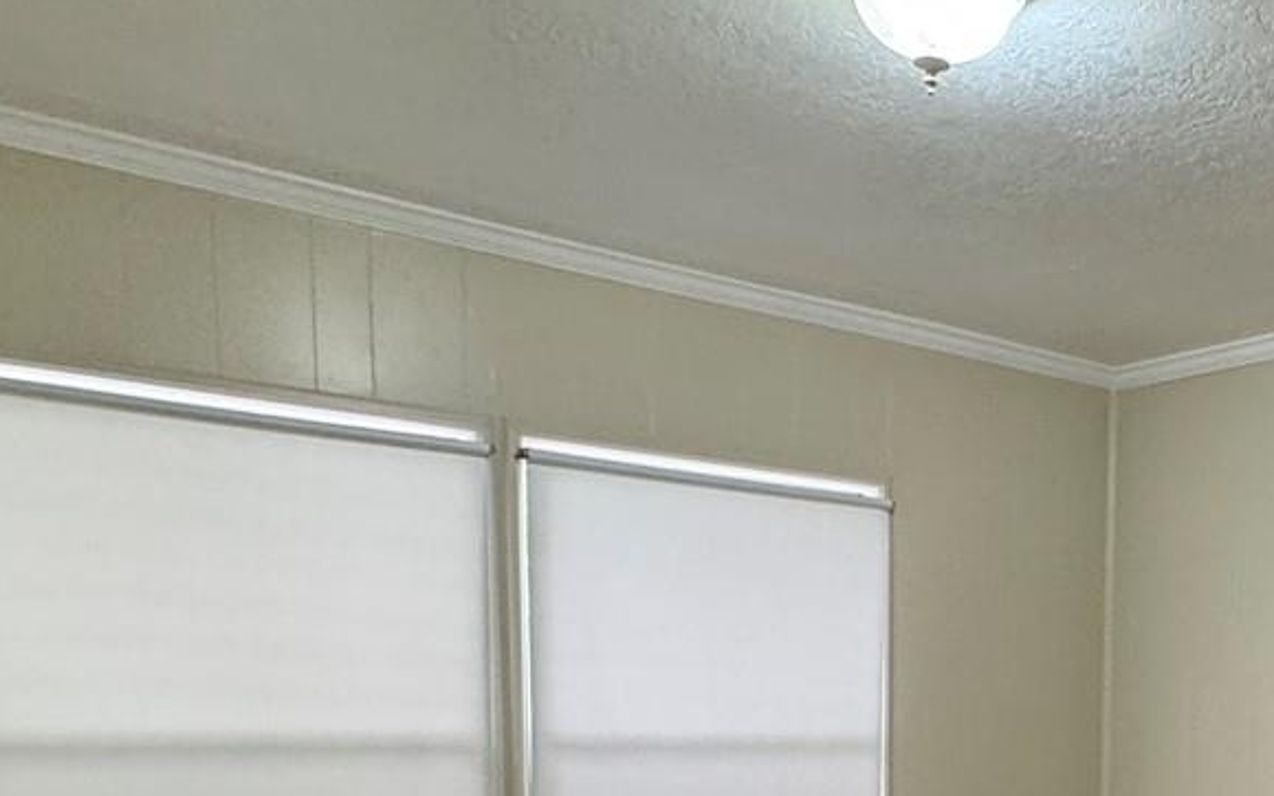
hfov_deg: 42.9
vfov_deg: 28.6
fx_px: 1424
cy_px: 853
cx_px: 1210
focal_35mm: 41
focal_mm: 2.22
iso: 250
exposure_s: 1/60
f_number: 2.2
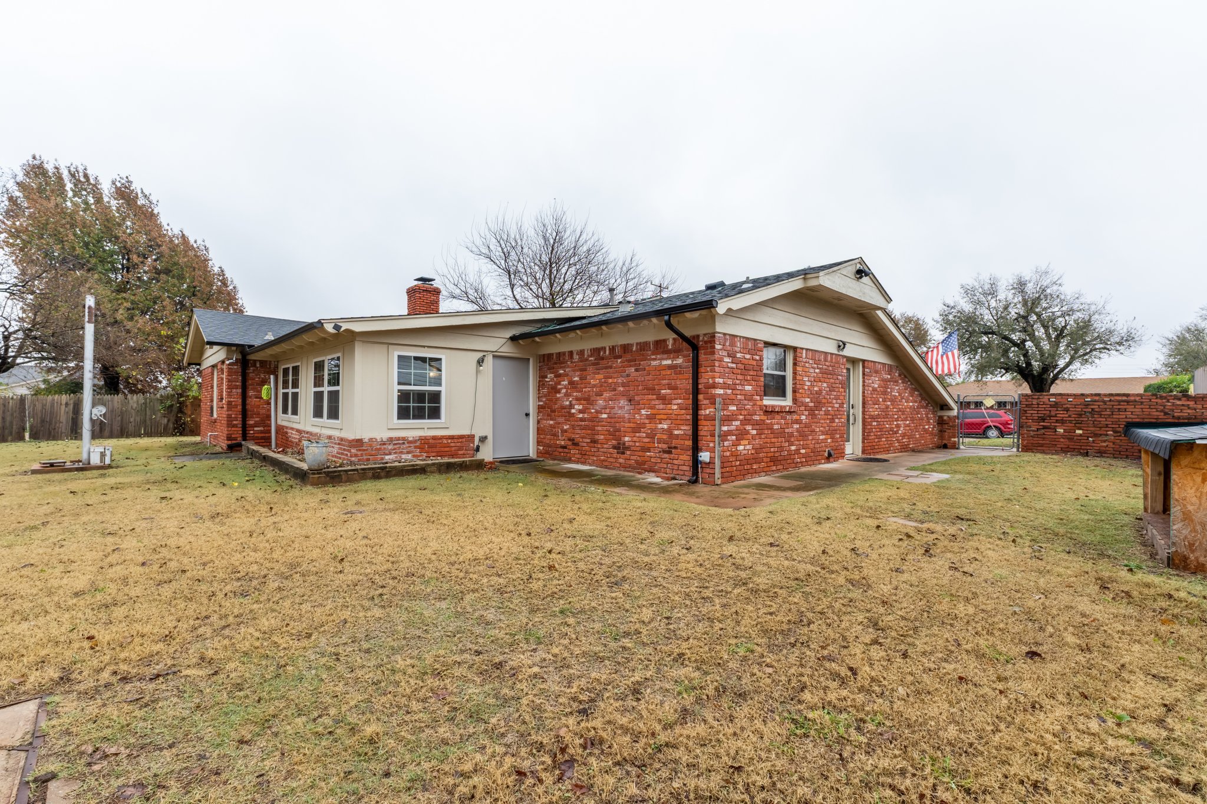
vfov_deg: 77.3
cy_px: 402
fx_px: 503
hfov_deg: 100.4
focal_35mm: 15
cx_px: 604
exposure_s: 1/25
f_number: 8
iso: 100
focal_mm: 10
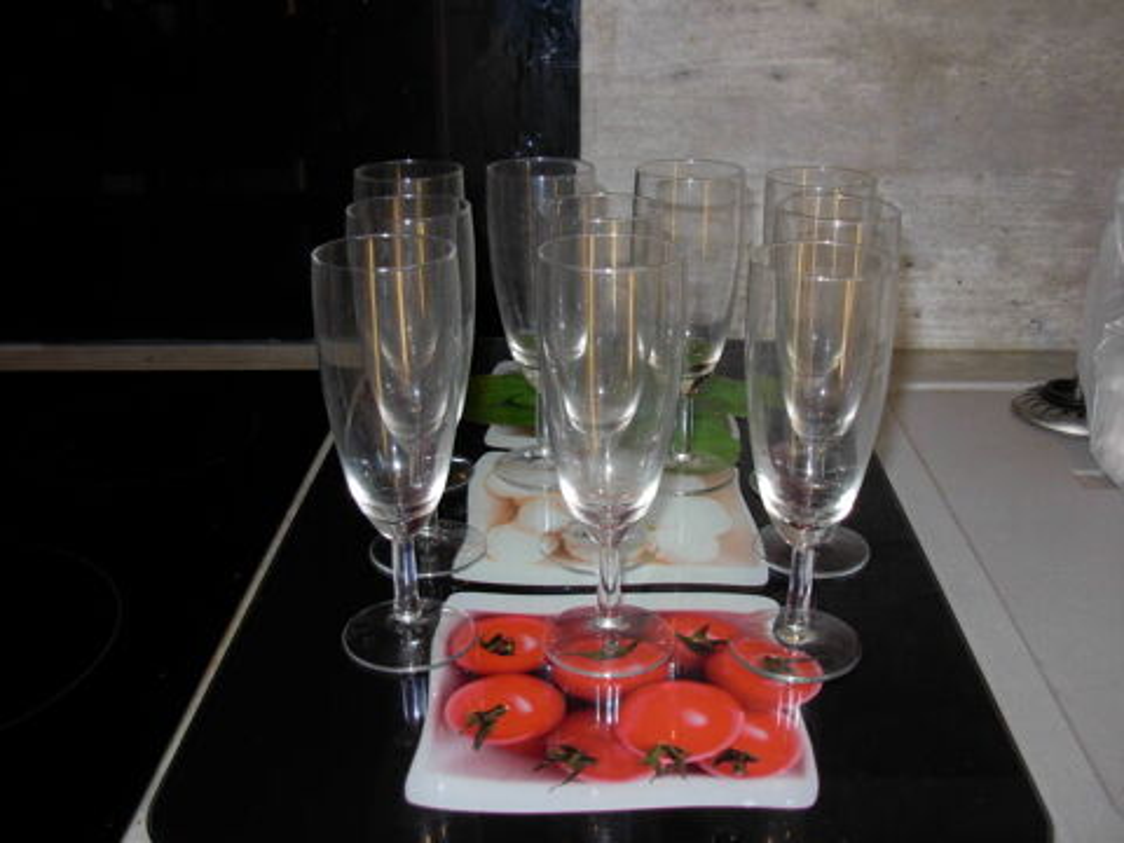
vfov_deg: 37.7
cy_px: 422
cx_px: 562
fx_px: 1234
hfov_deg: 49.0
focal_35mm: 38
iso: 79
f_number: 2.9
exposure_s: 1/22.6
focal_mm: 6.3
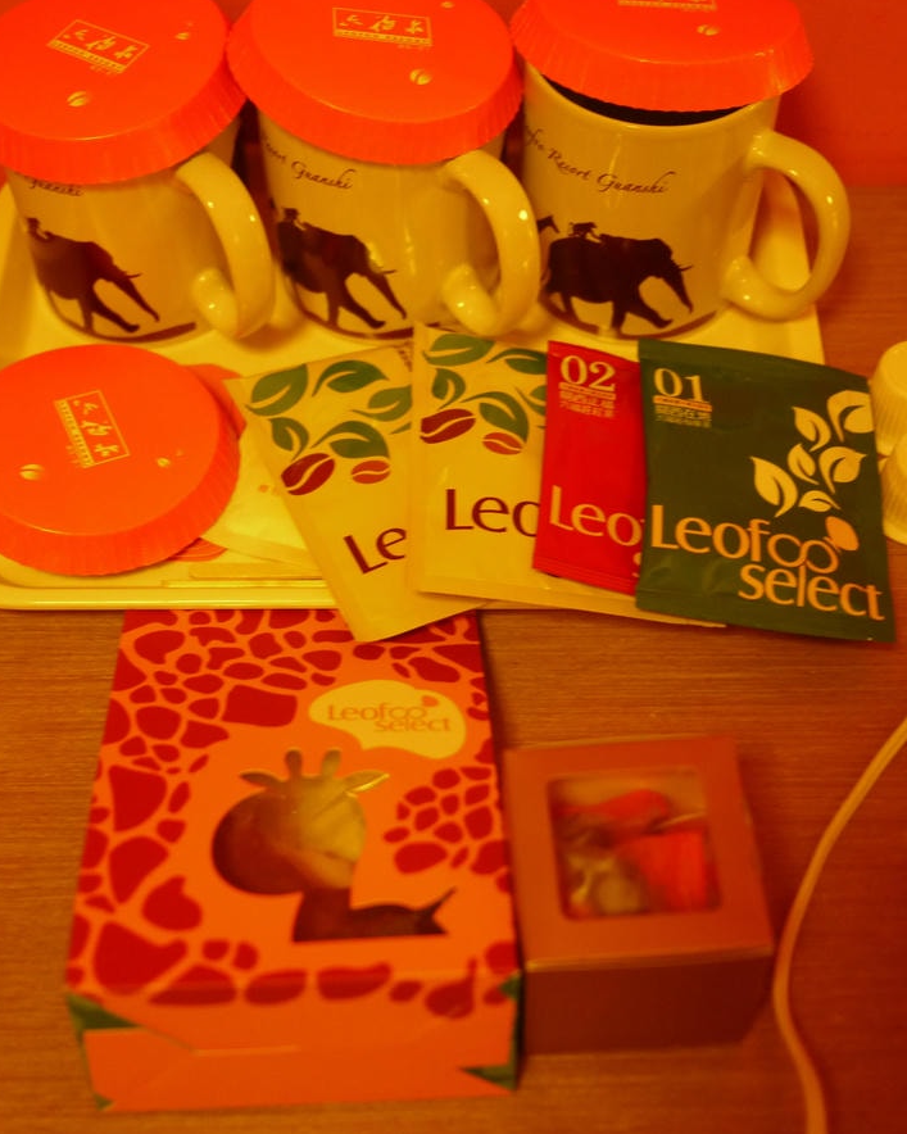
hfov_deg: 28.6
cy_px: 559
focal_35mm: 53
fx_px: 1779
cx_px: 384
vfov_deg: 35.4
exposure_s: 1/40
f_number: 1.7
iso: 800
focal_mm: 20
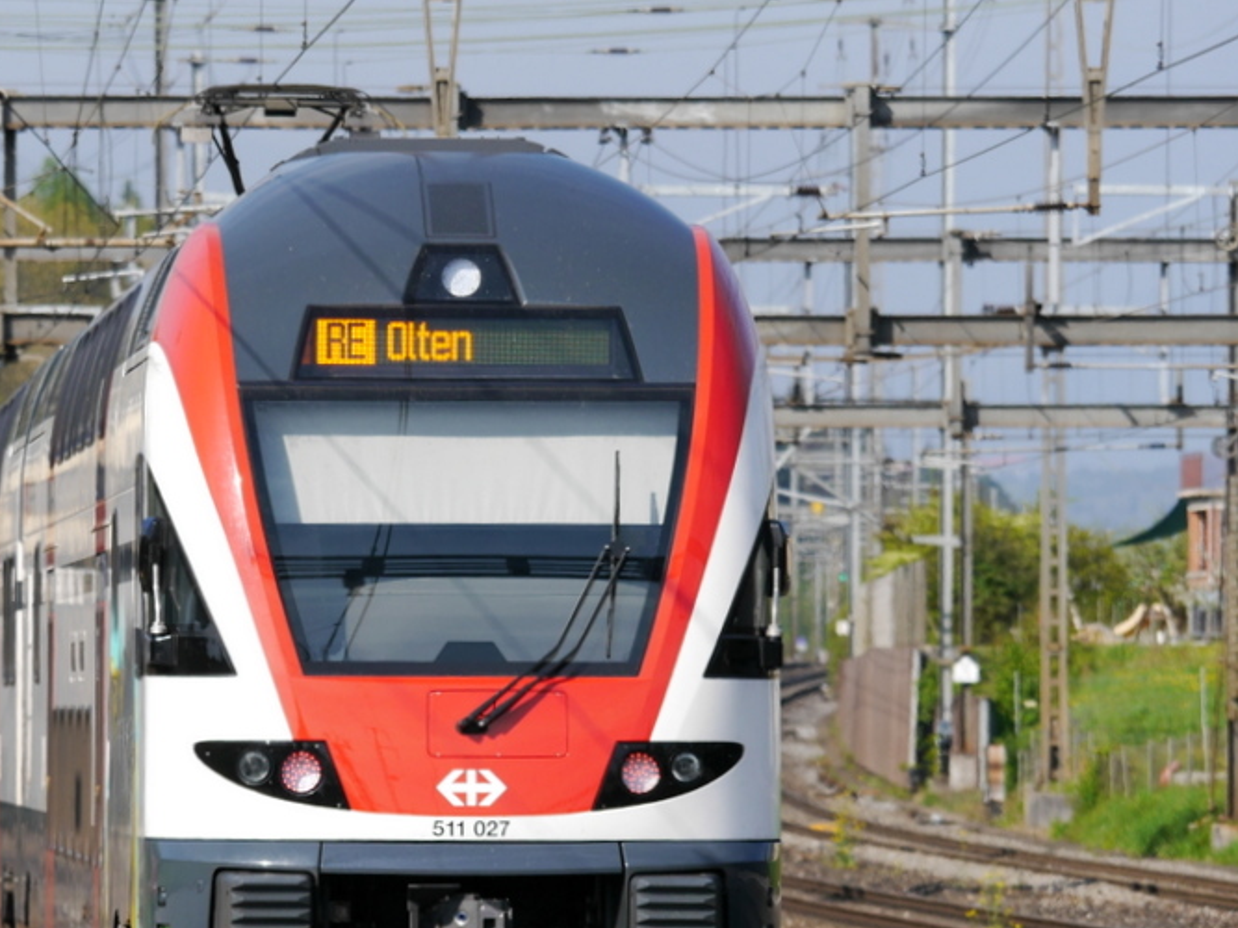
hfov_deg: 4.4
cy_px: 577
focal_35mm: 450
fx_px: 16091
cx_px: 410
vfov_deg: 3.3
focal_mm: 150
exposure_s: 1/800
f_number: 5.6
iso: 160
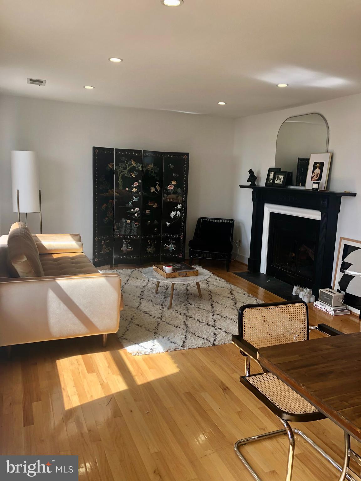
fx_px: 389
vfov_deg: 63.4
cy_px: 240
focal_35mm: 28
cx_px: 180
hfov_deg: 49.7
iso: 20
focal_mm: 3.99
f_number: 1.8
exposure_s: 1/192
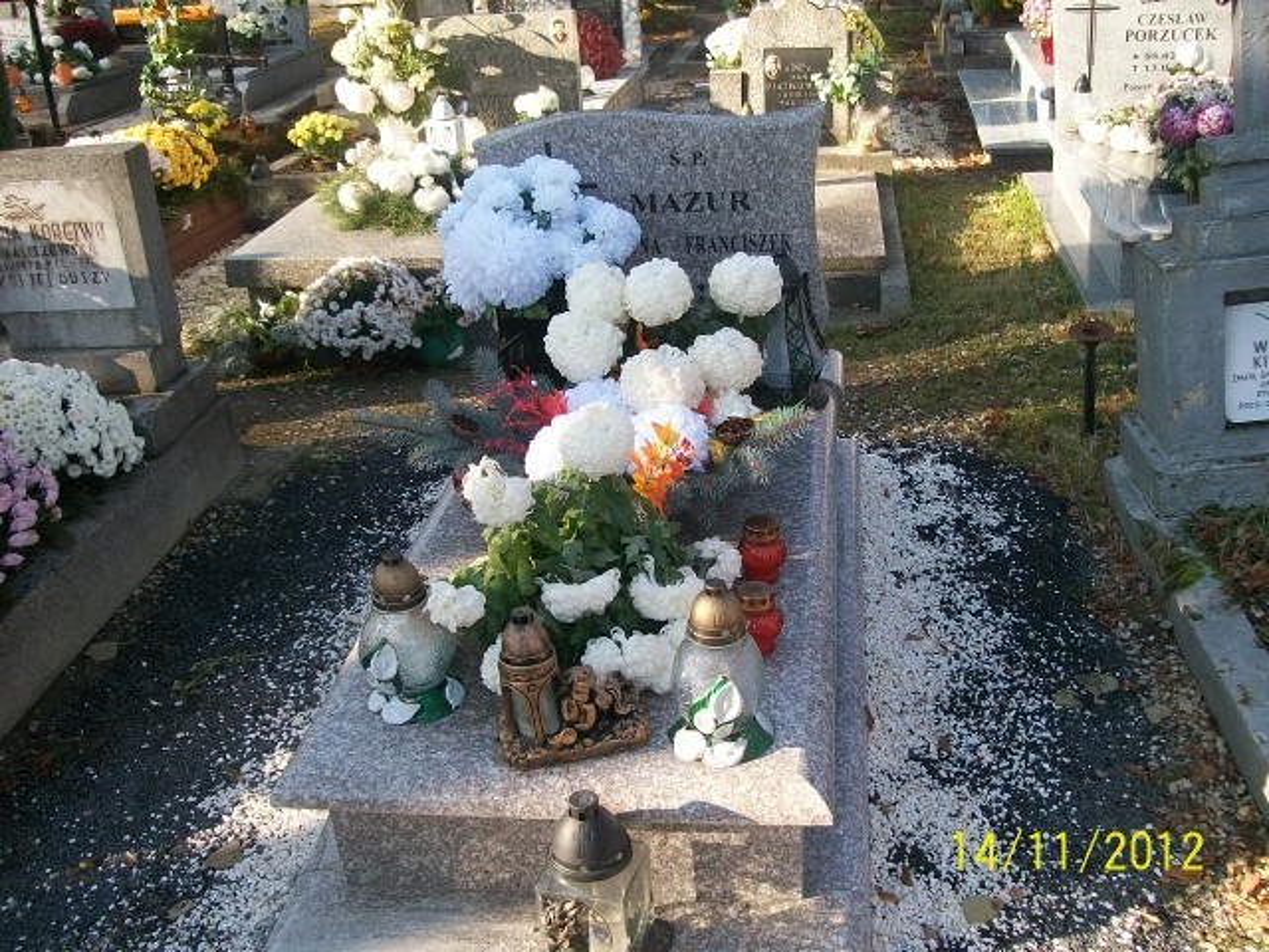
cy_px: 476
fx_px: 1320
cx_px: 634
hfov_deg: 51.4
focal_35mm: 36
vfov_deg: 39.7
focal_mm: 6
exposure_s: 1/250
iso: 80
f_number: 2.7
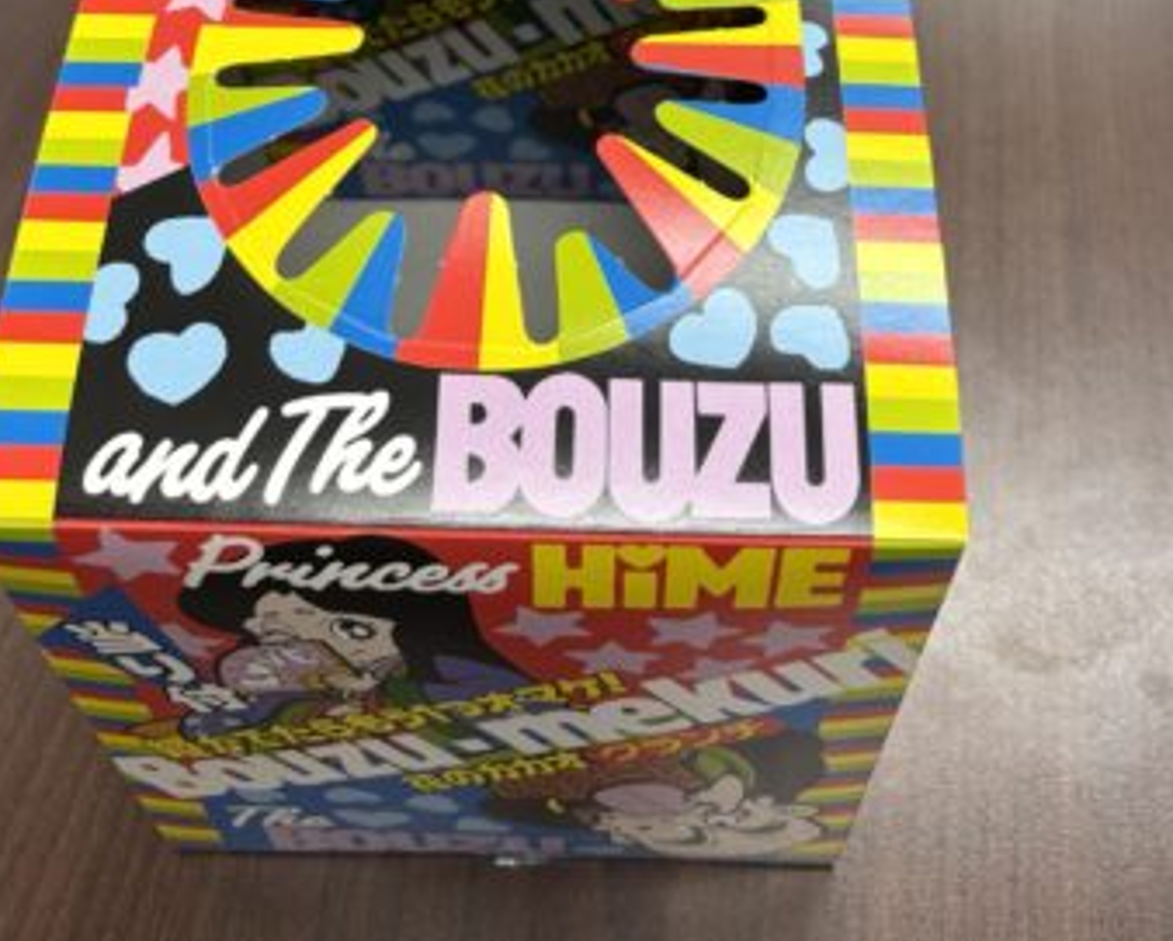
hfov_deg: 38.7
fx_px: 1668
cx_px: 625
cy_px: -118
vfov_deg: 28.4
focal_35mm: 48
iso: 64
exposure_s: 1/100
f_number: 1.6
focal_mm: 5.96
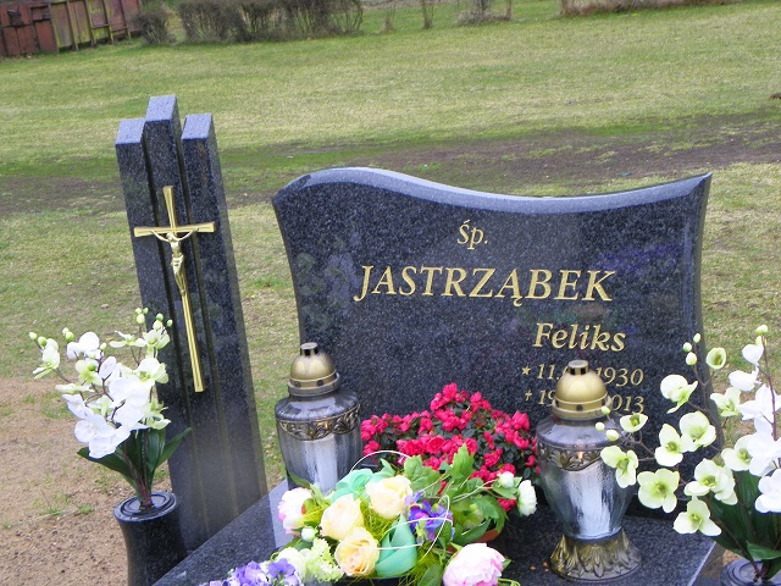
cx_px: 390
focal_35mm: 60
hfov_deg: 32.2
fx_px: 1354
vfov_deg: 24.4
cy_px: 293
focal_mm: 10.7
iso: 64
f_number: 3.5
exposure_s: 1/60
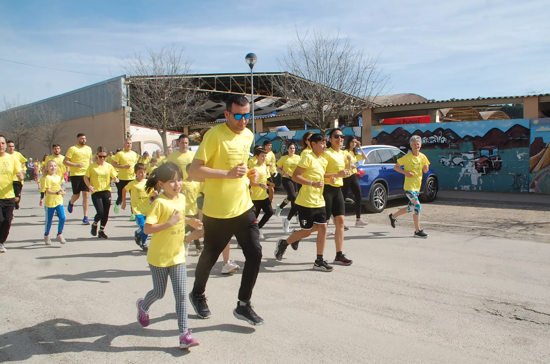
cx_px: 299
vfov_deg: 43.4
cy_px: 197
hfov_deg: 61.9
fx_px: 458
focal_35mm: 30
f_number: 10
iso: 200
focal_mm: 18
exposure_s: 1/400
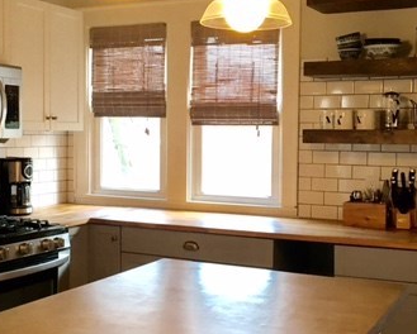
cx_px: 165
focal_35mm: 55
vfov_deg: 27.7
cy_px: 173
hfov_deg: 34.0
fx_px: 680
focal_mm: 4.15
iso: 64
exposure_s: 1/30
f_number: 2.2
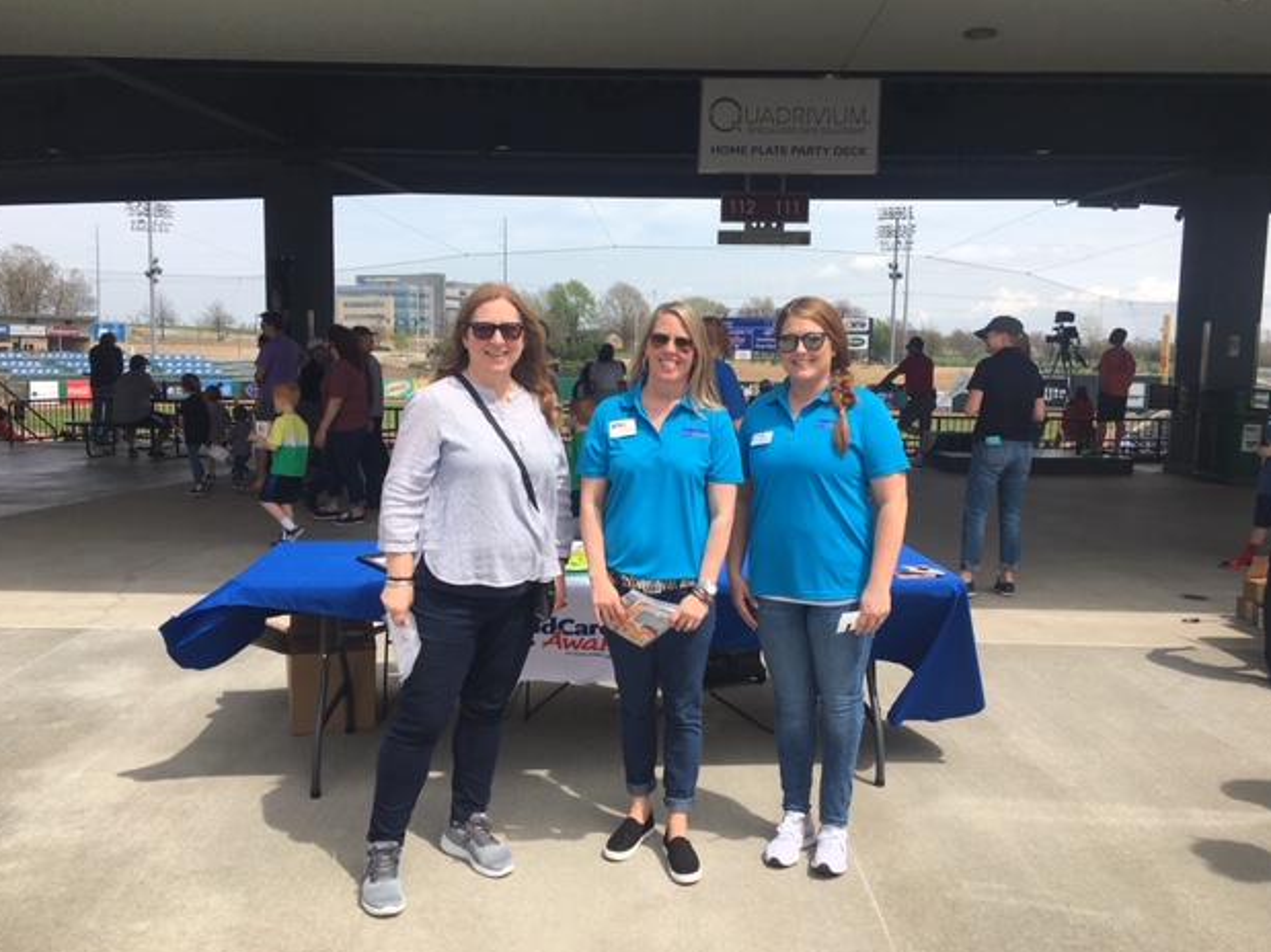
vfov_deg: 46.8
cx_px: 643
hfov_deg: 60.0
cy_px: 474
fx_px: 1101
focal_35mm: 30
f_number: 2.2
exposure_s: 1/1241
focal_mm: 4.15
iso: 25
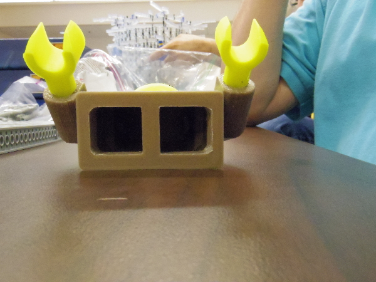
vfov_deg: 39.7
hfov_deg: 51.4
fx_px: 391
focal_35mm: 36
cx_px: 188
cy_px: 141
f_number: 8
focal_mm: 6.5
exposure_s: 1/50
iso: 3200
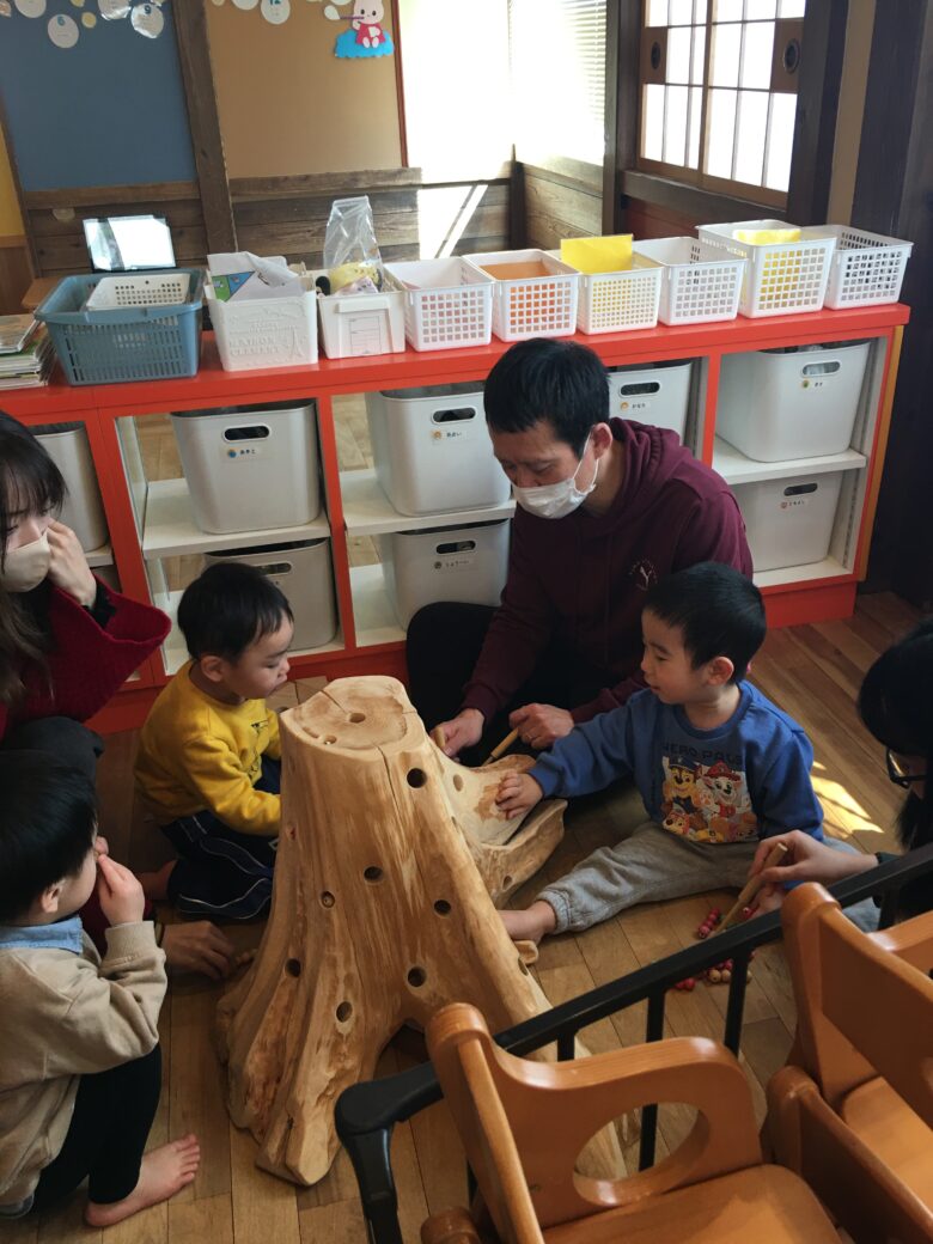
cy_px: 622
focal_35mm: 29
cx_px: 466
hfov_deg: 48.2
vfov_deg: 61.7
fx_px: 1042
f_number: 2.2
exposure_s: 1/30
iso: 32
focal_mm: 4.15
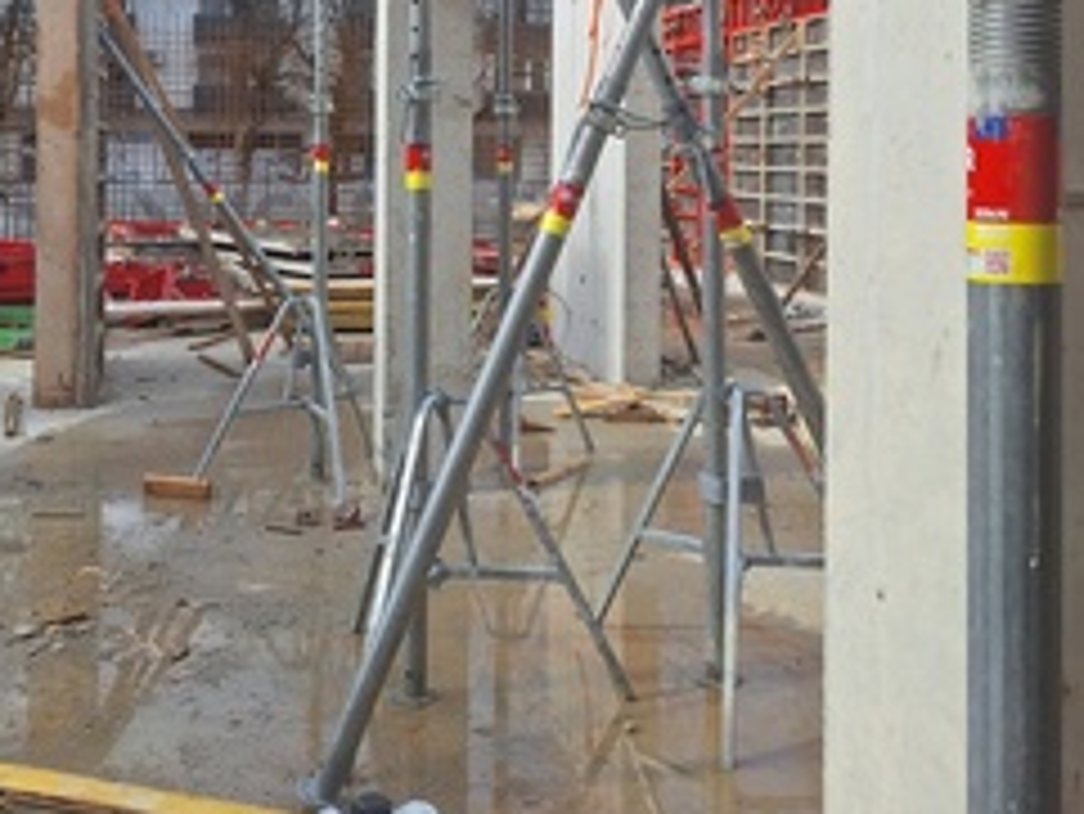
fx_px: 1347
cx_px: 423
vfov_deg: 32.8
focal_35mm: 43
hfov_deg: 43.6
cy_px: 171
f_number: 1.8
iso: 40
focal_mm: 5.54
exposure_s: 1/2786
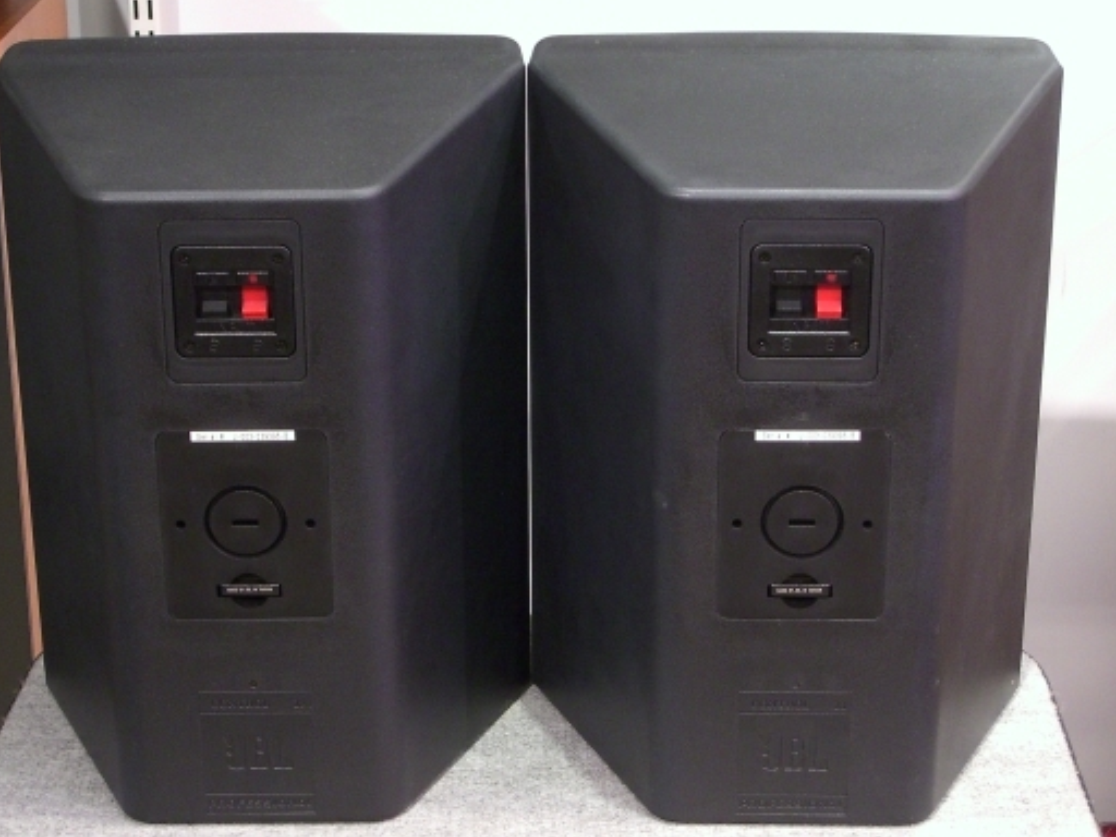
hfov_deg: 23.0
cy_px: 401
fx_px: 2740
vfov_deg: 17.4
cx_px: 519
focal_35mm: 85
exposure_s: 1/10
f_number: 4
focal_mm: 14.2
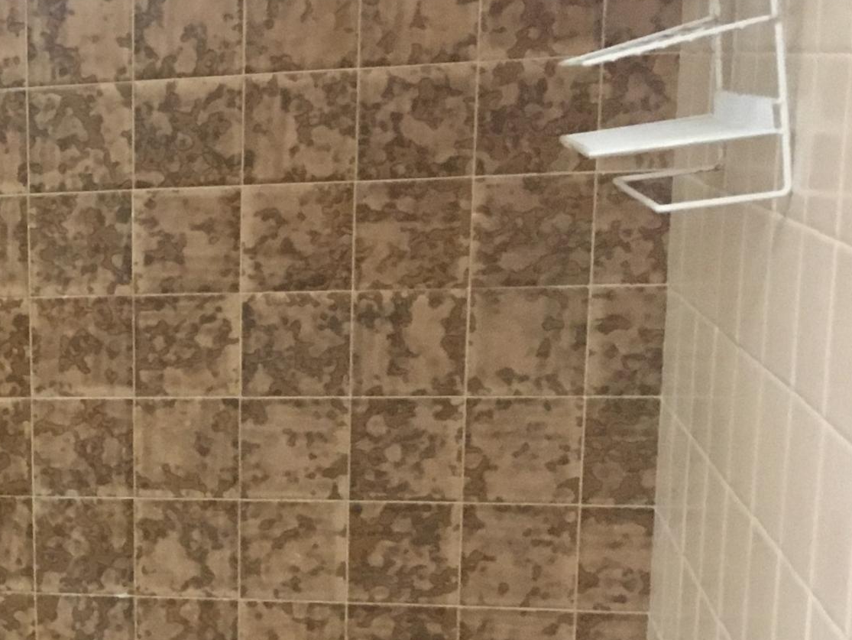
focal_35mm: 78
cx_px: -241
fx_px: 1920
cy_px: 531
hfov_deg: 22.5
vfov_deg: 18.7
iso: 200
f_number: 2.2
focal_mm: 4.15
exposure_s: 1/15
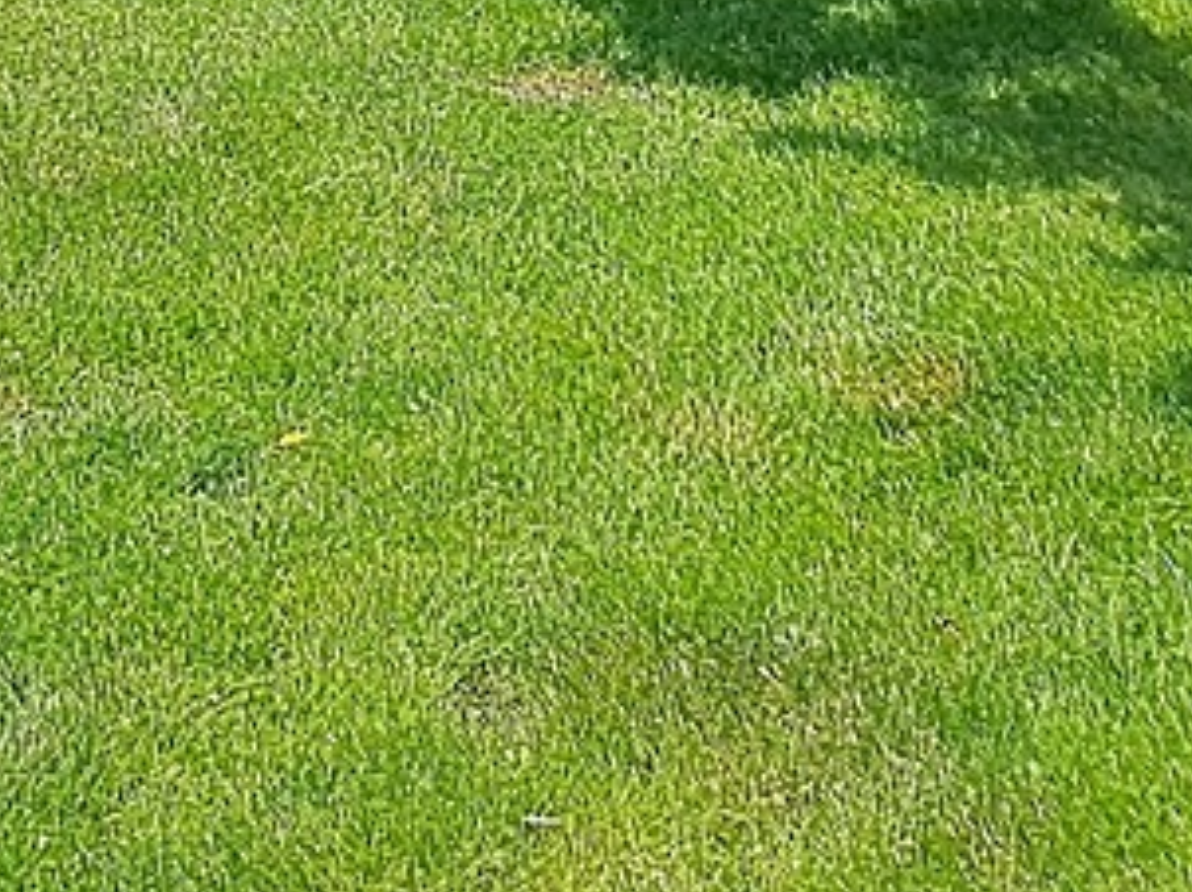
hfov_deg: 29.1
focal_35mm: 62
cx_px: -12
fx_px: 2133
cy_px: -947
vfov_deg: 16.8
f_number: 2.2
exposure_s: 1/1092
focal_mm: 1.74
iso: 50
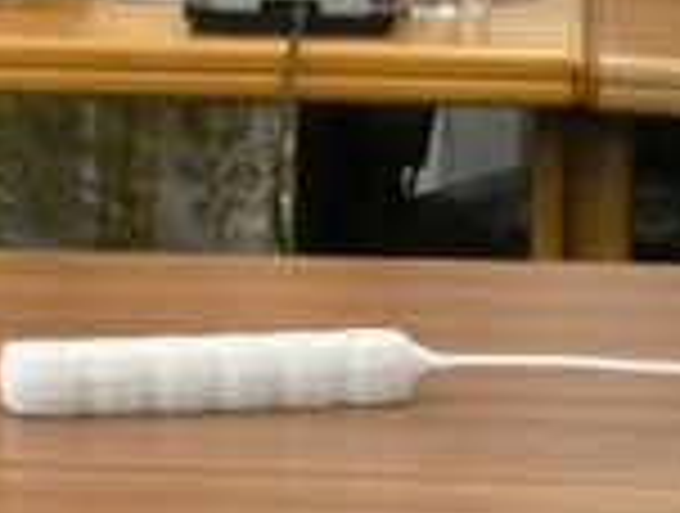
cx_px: -878
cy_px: -500
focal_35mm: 428
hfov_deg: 4.5
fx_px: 8428
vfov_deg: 3.5
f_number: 4.5
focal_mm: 14.5
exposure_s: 1/80
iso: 1250
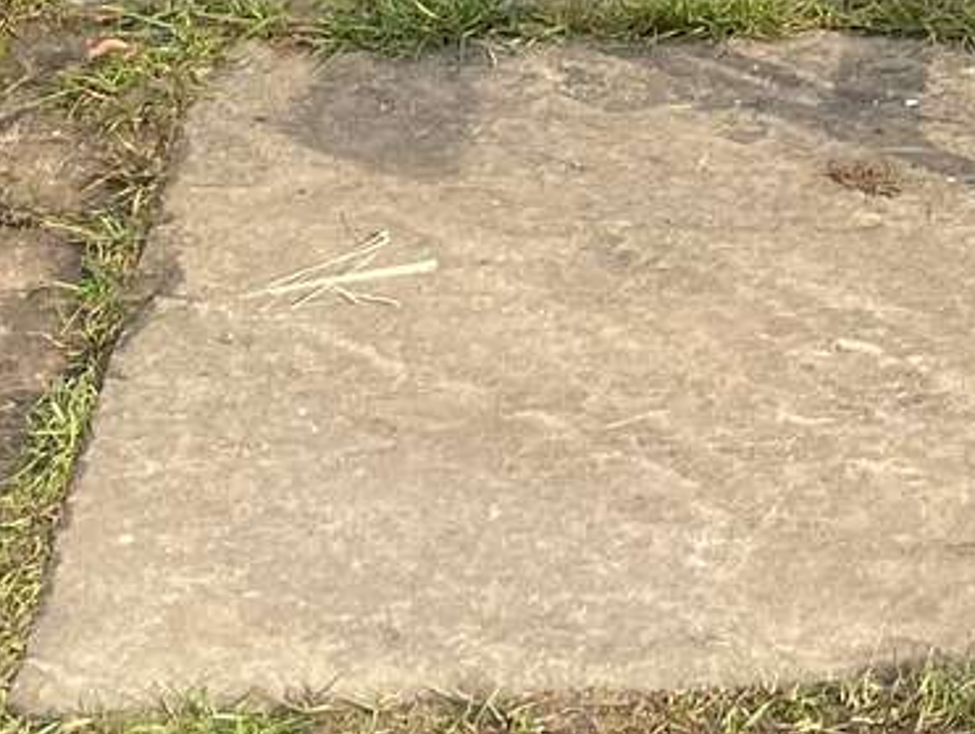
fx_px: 3947
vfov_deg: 9.9
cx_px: 1364
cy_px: -705
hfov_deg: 13.4
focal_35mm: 140
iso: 32
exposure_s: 1/267
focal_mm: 4.2
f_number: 1.6
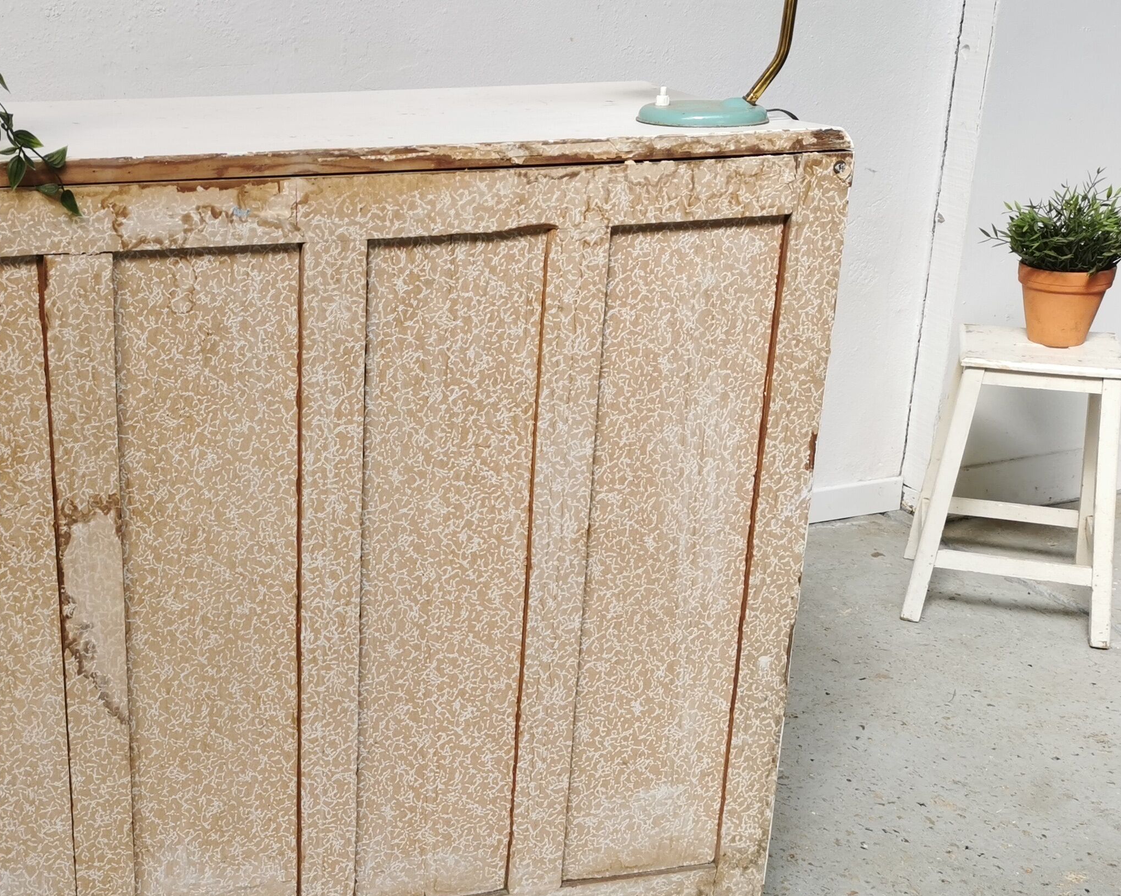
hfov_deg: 38.3
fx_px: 1559
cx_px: 255
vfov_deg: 32.1
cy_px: 476
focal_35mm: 47
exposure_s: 1/254
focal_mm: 5.58
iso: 50
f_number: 1.8
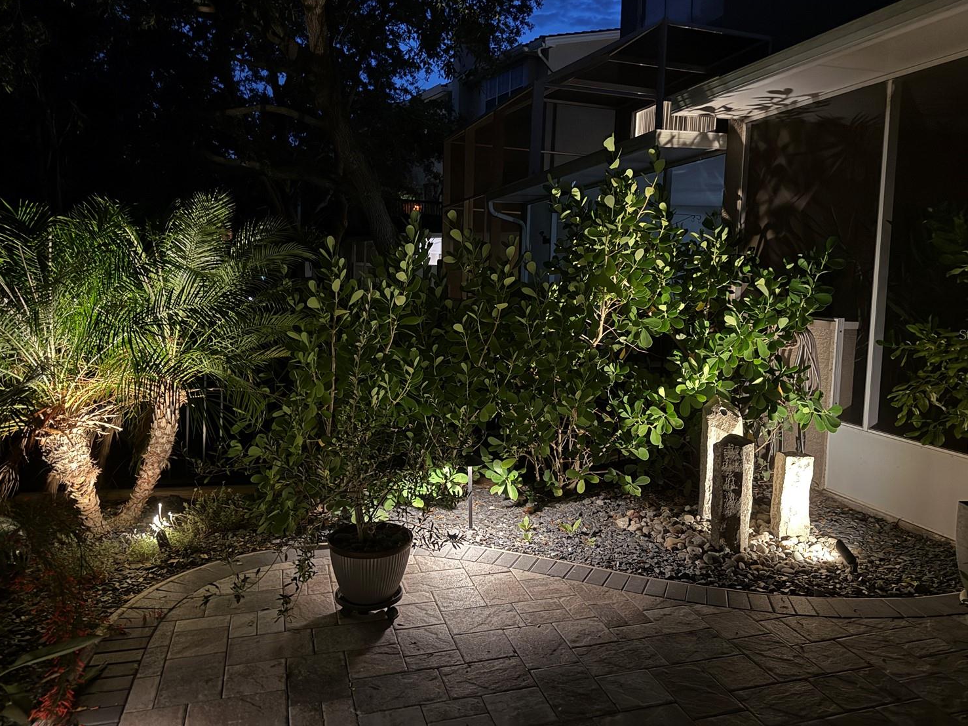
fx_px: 727
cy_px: 334
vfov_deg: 53.0
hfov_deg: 67.3
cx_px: 497
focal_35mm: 26
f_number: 1.78
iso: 1000
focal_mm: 6.76
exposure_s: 1/10
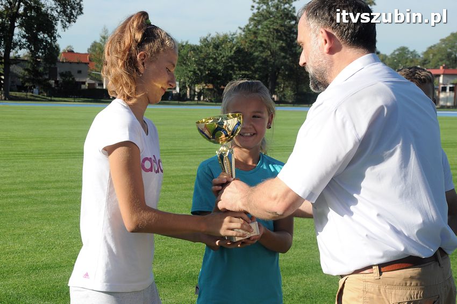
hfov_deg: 26.0
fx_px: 989
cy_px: 152
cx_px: 228
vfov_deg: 17.5
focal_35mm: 78
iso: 400
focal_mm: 52
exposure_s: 1/500
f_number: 11
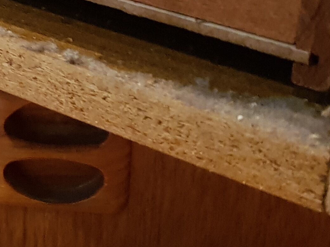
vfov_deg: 14.3
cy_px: -54
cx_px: -109
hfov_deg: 18.2
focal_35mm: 100
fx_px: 953
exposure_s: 1/10
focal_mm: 4.2
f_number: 1.7
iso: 320
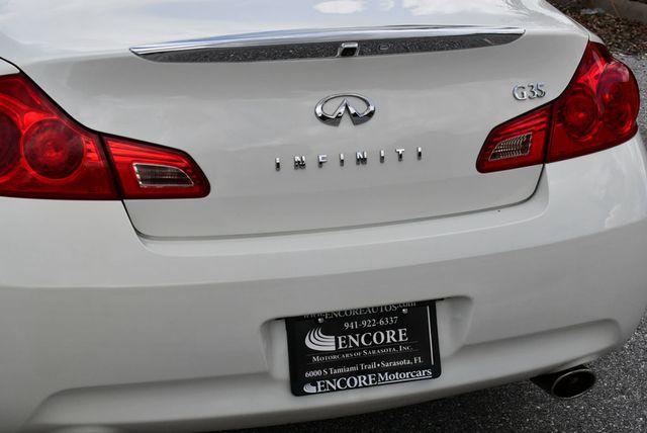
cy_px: 216
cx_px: 324
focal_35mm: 84
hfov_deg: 24.2
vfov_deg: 16.3
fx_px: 1511
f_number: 9
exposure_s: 1/320
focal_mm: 42
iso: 100
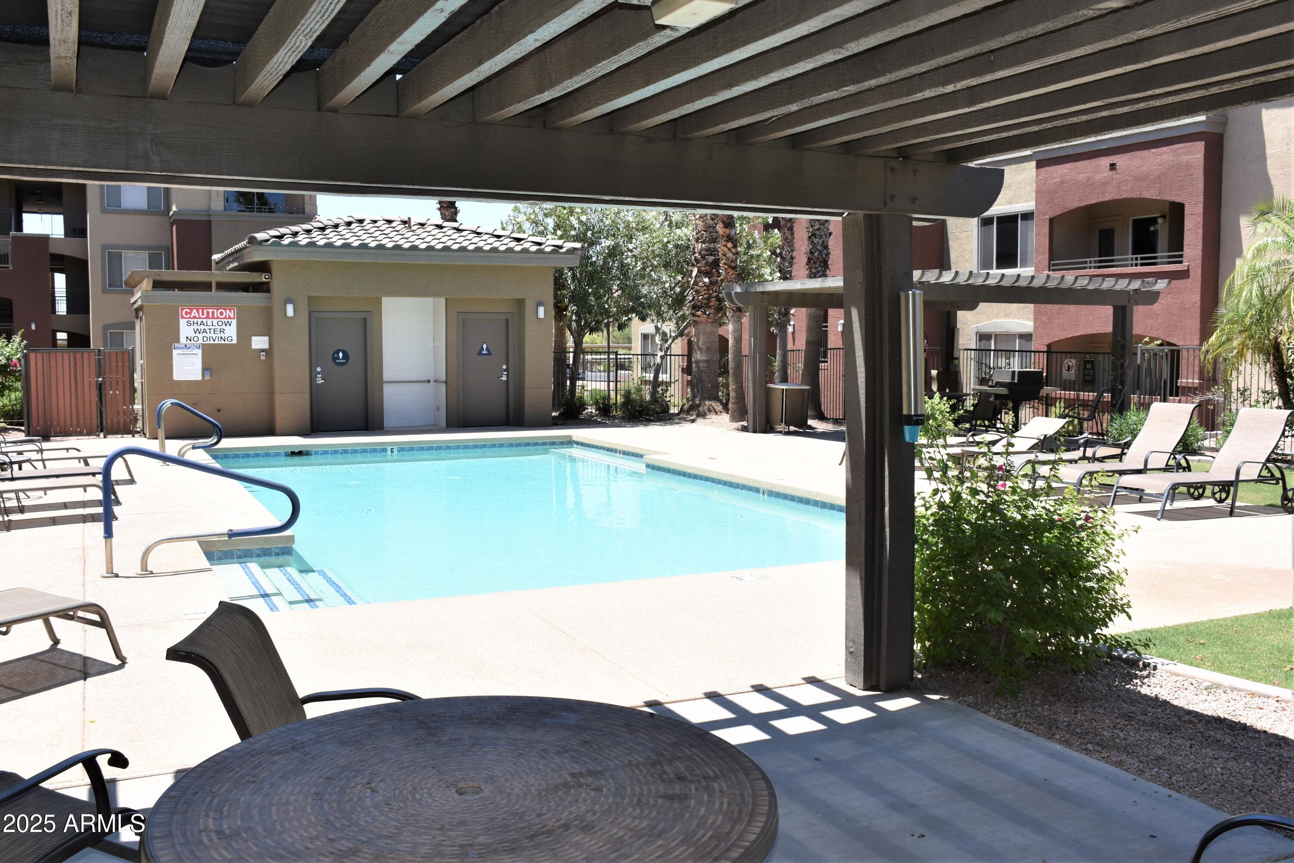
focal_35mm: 30
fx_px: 1078
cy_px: 432
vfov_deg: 43.6
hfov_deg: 61.9
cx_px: 647
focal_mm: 20
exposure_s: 1/250
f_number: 10
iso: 100
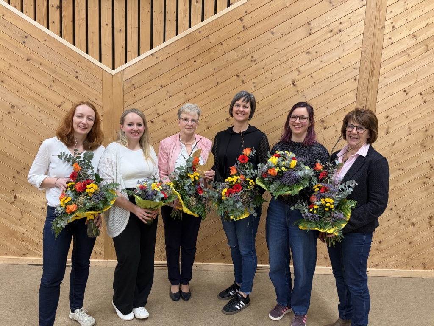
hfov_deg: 67.3
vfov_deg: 53.1
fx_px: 326
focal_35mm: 26
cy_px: 163
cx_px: 217
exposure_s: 1/50
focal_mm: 5.96
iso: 250
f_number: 1.6
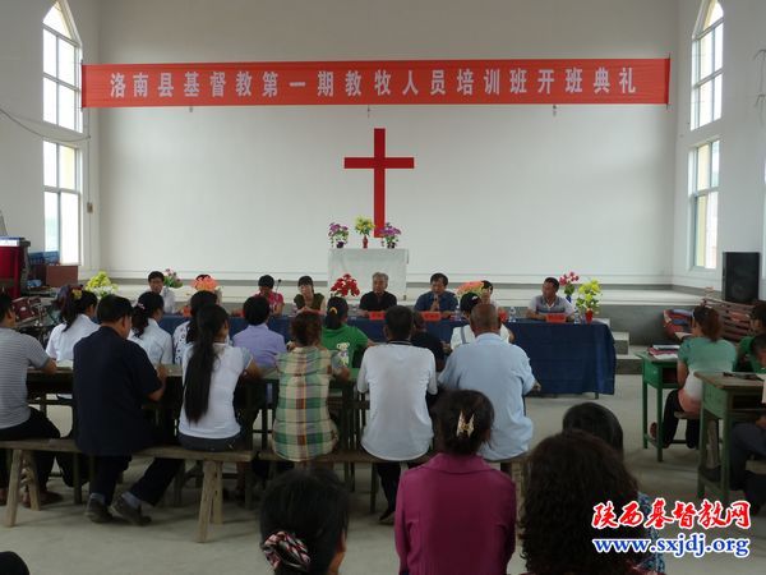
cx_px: 383
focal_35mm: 35
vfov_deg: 40.7
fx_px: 774
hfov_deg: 52.6
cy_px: 288
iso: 80
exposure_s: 1/50
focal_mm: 5.7
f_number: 3.5
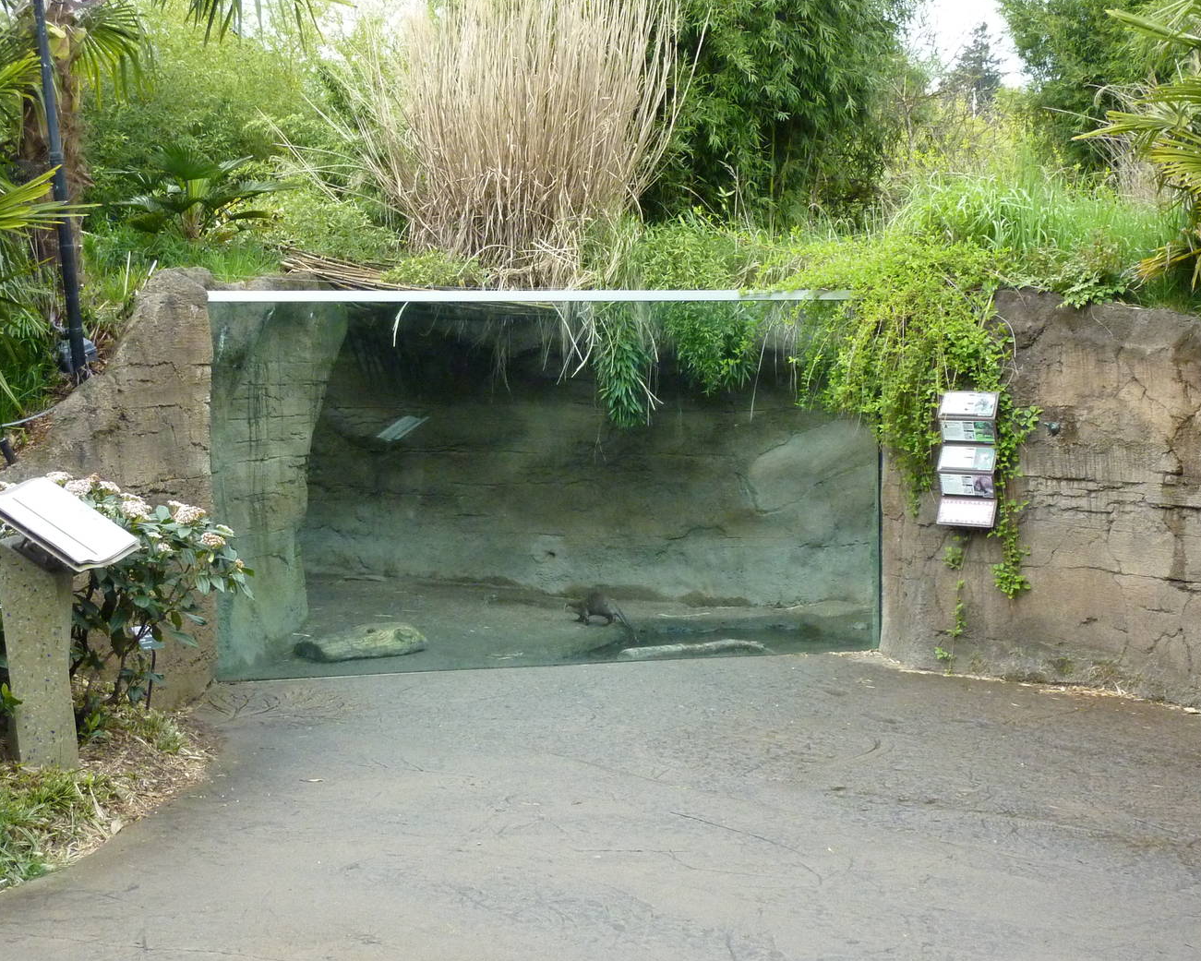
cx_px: 572
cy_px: 482
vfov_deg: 28.1
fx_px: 1920
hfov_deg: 34.7
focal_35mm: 54
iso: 400
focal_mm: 7.3
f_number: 3.7
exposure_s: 1/320
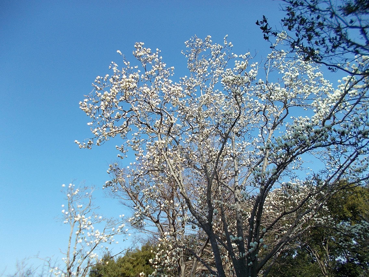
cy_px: 138
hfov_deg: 67.3
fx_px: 277
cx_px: 184
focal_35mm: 26
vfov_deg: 53.1
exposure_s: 1/125
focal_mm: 4.6
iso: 80
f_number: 8
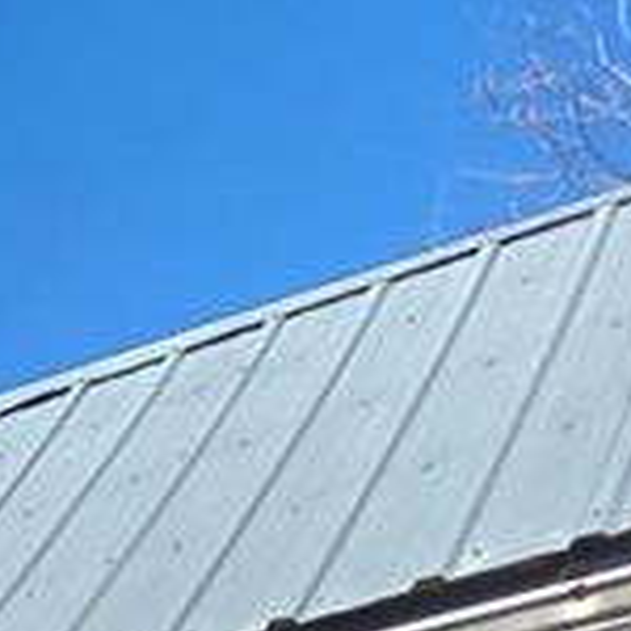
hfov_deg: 9.0
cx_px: -1666
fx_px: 2434
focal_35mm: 118
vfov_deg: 11.8
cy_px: 1540
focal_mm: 2.2
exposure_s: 1/3333
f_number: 1.9
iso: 40
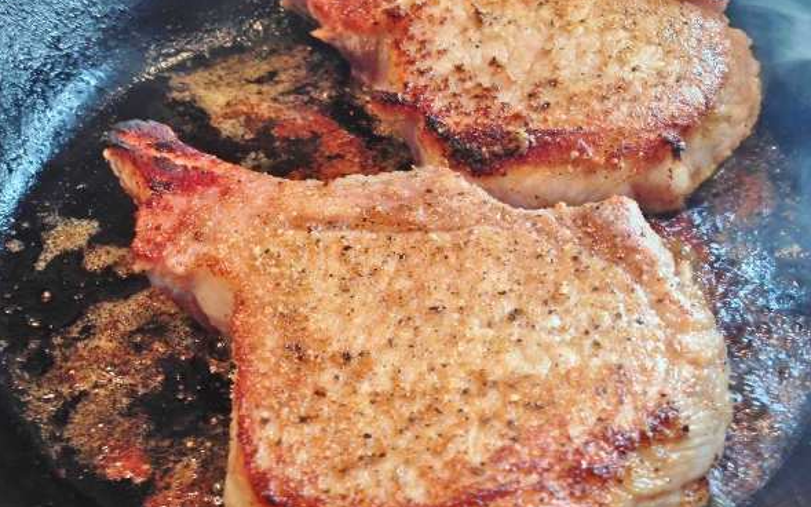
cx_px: 438
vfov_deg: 33.5
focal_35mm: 38
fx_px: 840
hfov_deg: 51.5
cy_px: 292
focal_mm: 4.12
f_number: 2.4
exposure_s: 1/20
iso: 64
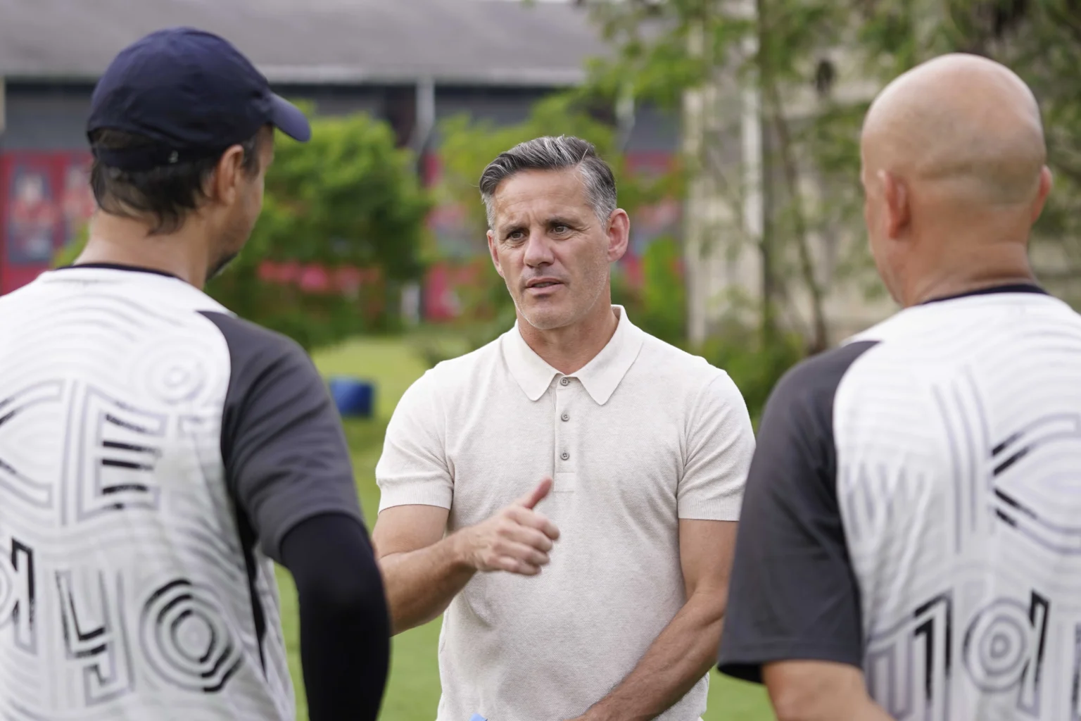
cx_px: 540
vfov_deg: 13.0
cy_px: 360
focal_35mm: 105
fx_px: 3153
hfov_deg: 19.5
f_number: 2.8
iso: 125
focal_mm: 70
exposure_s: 1/250
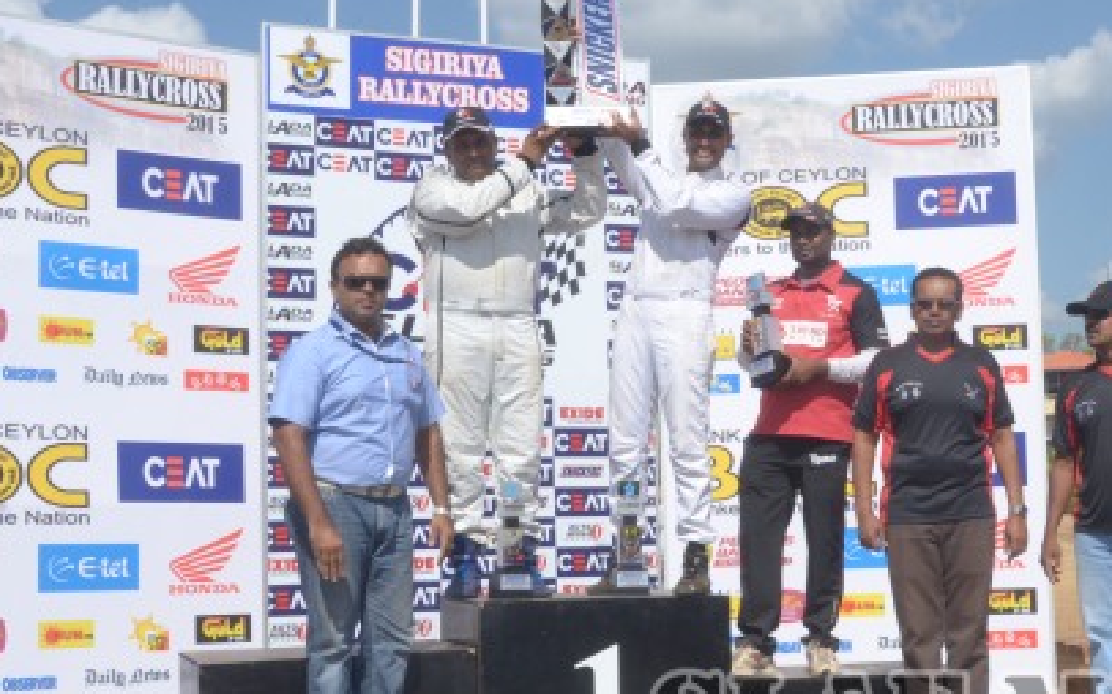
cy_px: 343
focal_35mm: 63
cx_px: 724
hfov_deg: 32.3
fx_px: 1908
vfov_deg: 20.6
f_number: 16
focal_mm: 28
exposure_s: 1/200
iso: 320
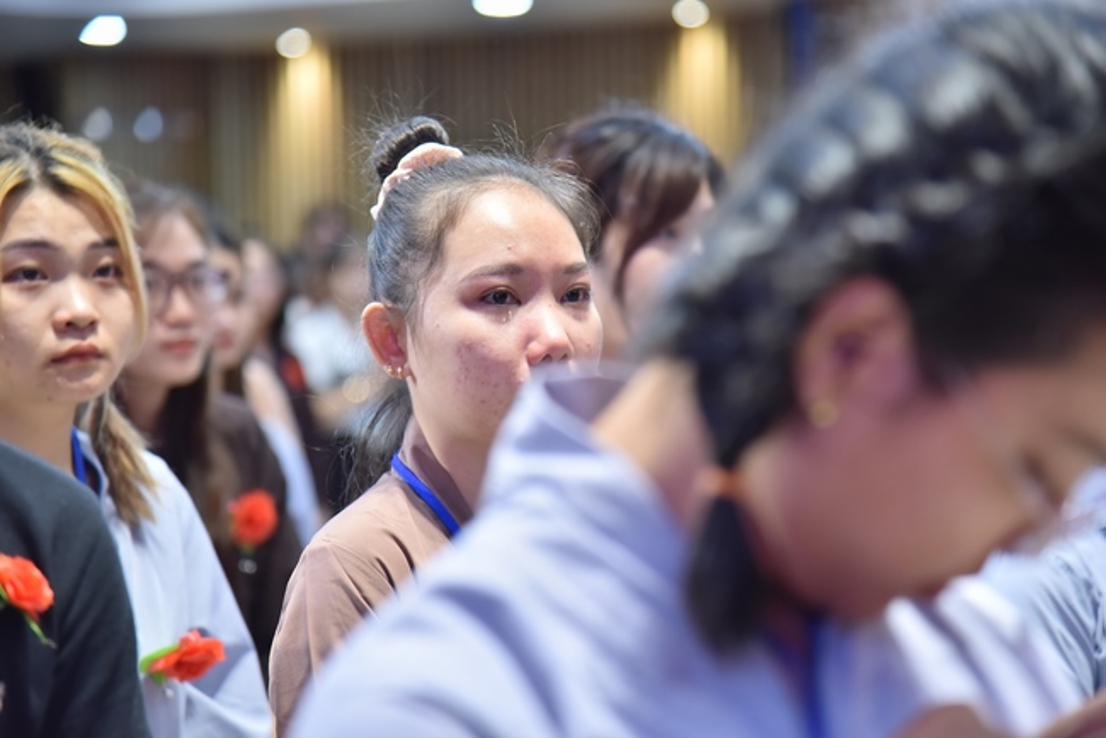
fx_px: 3688
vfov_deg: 11.4
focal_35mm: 120
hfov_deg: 17.1
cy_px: 369
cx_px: 553
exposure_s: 1/60
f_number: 4
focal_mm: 120
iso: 1250
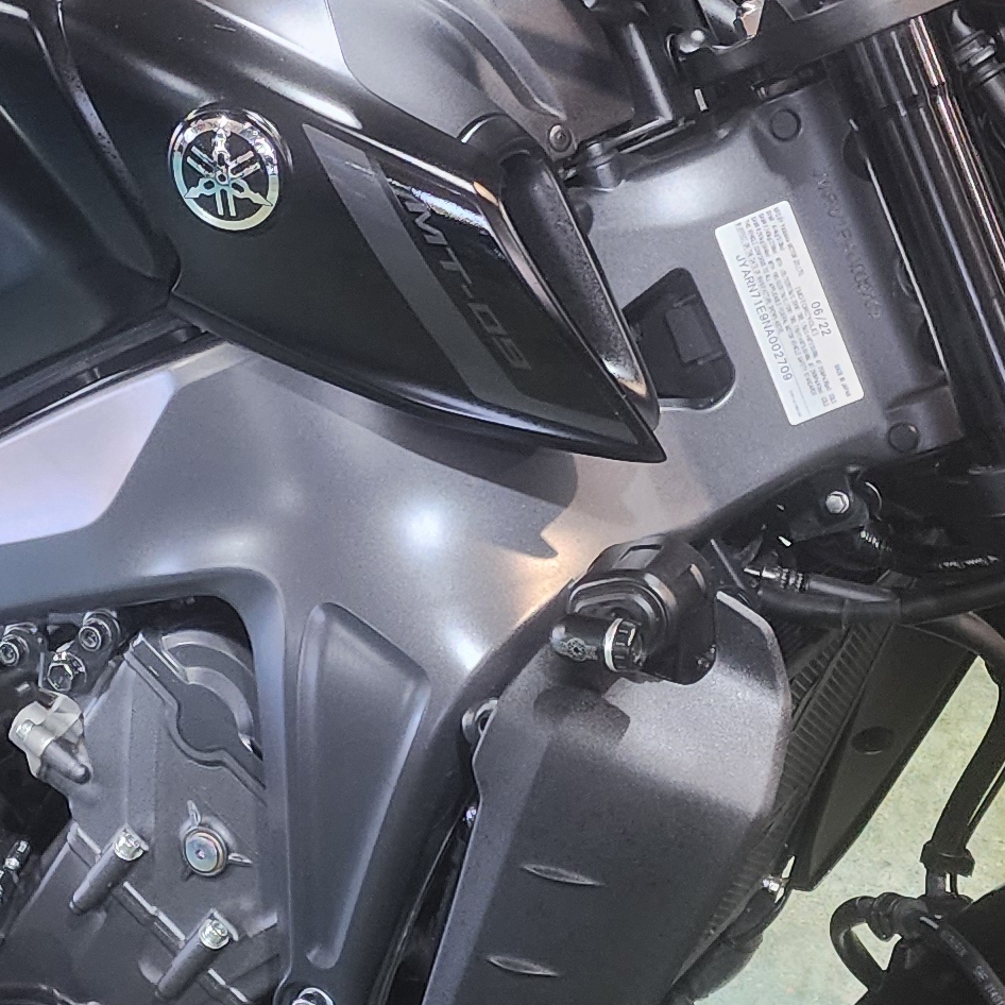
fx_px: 2825
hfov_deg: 20.1
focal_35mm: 86
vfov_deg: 20.2
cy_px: 551
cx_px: 378
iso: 400
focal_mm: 6.4
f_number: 1.8
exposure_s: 1/120
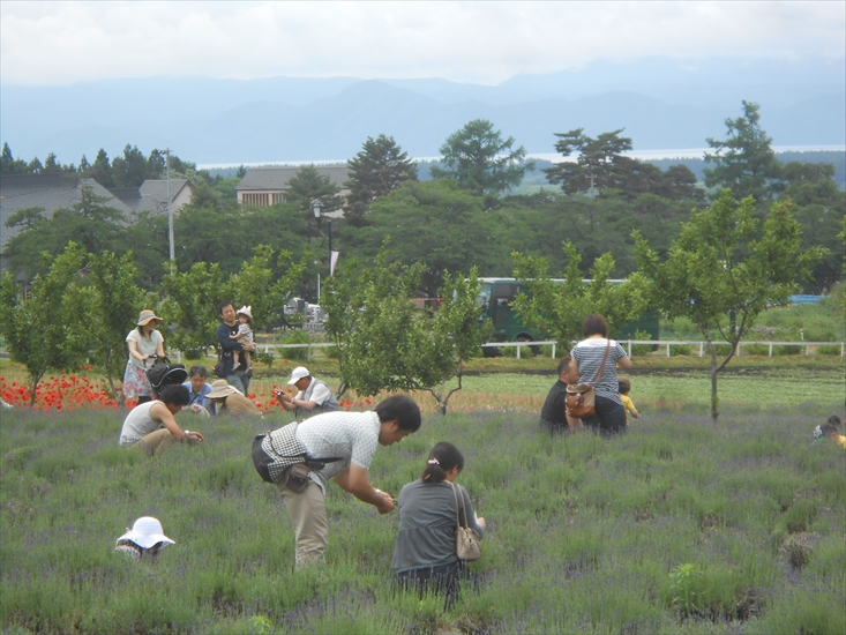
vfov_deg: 9.5
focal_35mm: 156
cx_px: 423
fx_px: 3813
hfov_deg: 12.7
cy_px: 318
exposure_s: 1/160
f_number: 6.5
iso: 80
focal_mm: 27.6
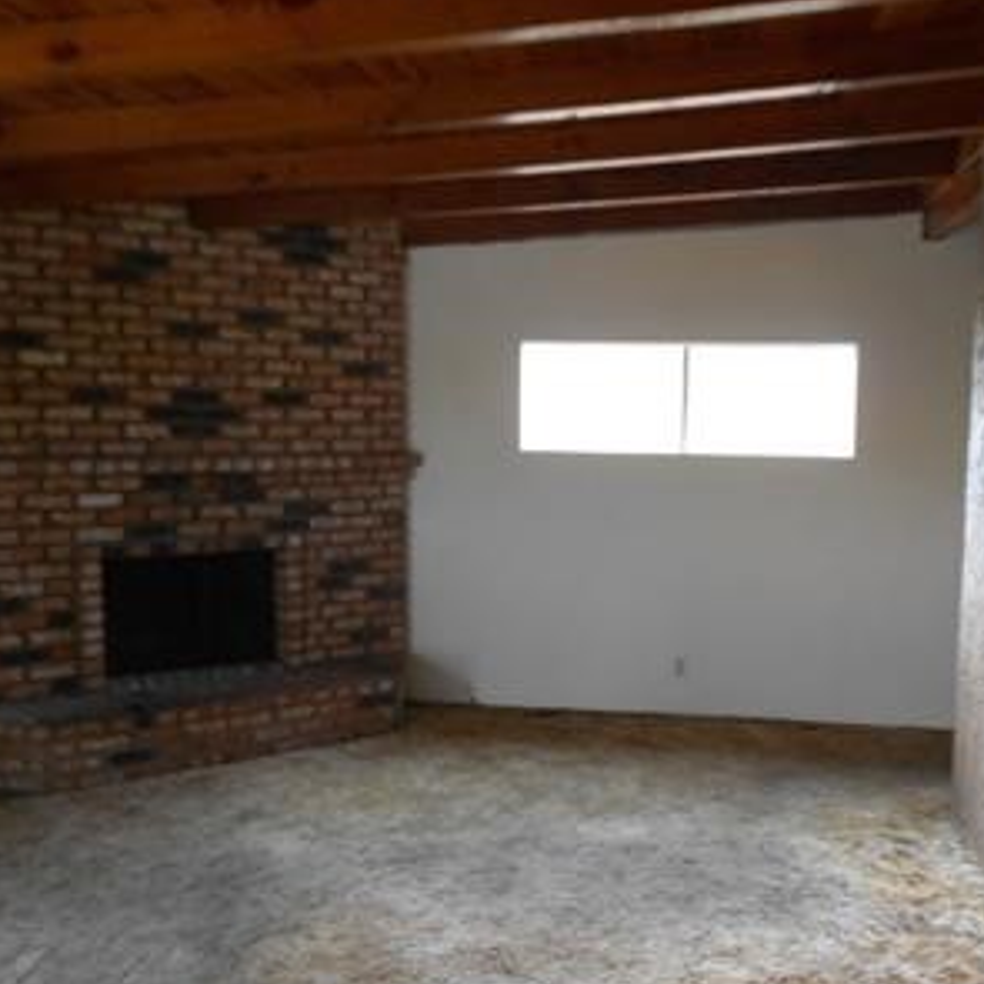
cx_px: 554
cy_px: 522
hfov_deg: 47.1
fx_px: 1126
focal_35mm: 35
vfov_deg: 47.2
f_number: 3.2
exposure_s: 1/30
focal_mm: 4.6
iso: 200
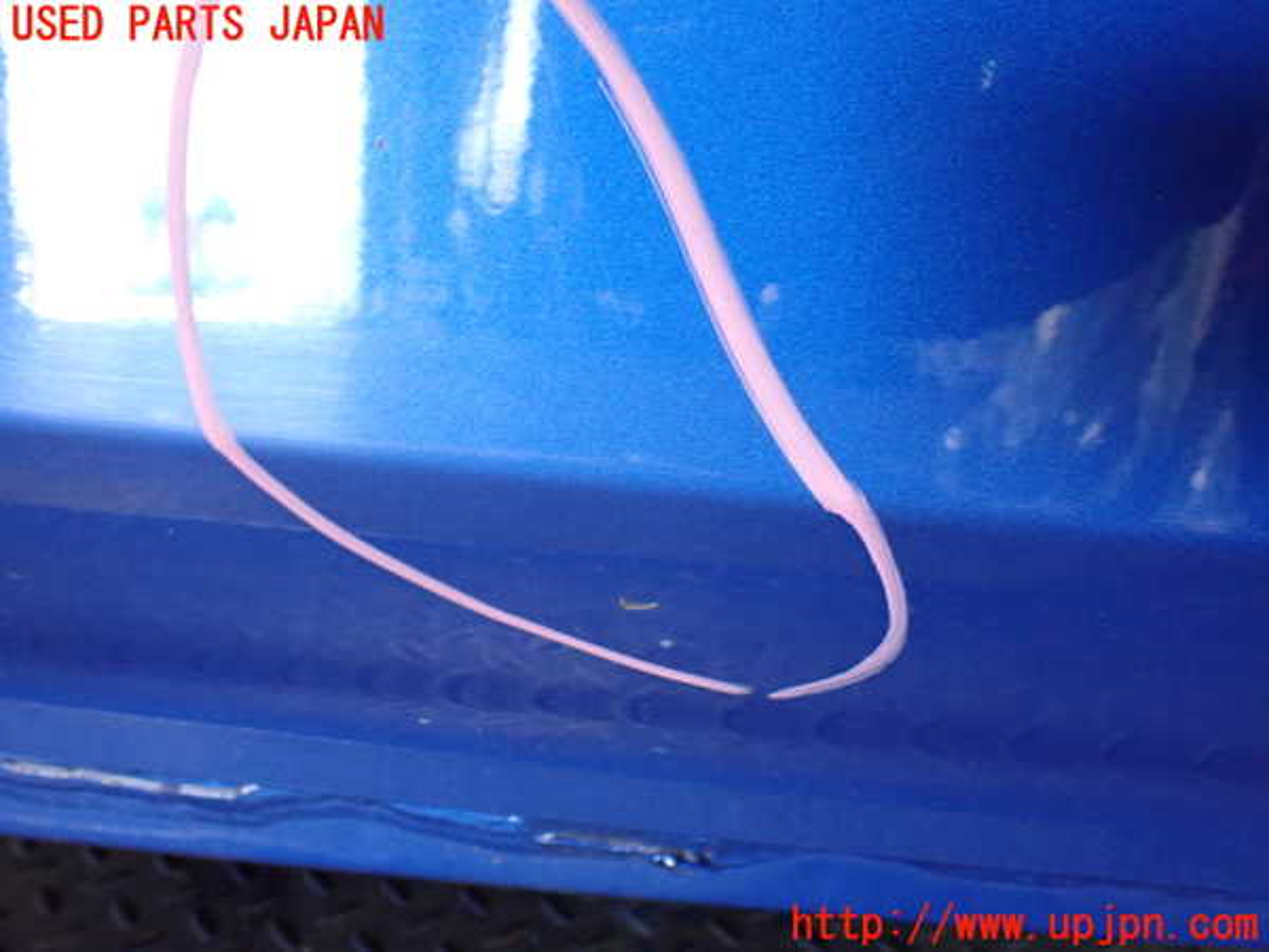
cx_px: 634
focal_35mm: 30
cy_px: 476
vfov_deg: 46.8
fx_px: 1100
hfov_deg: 60.0
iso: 800
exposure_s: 1/80
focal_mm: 5.4
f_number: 2.3
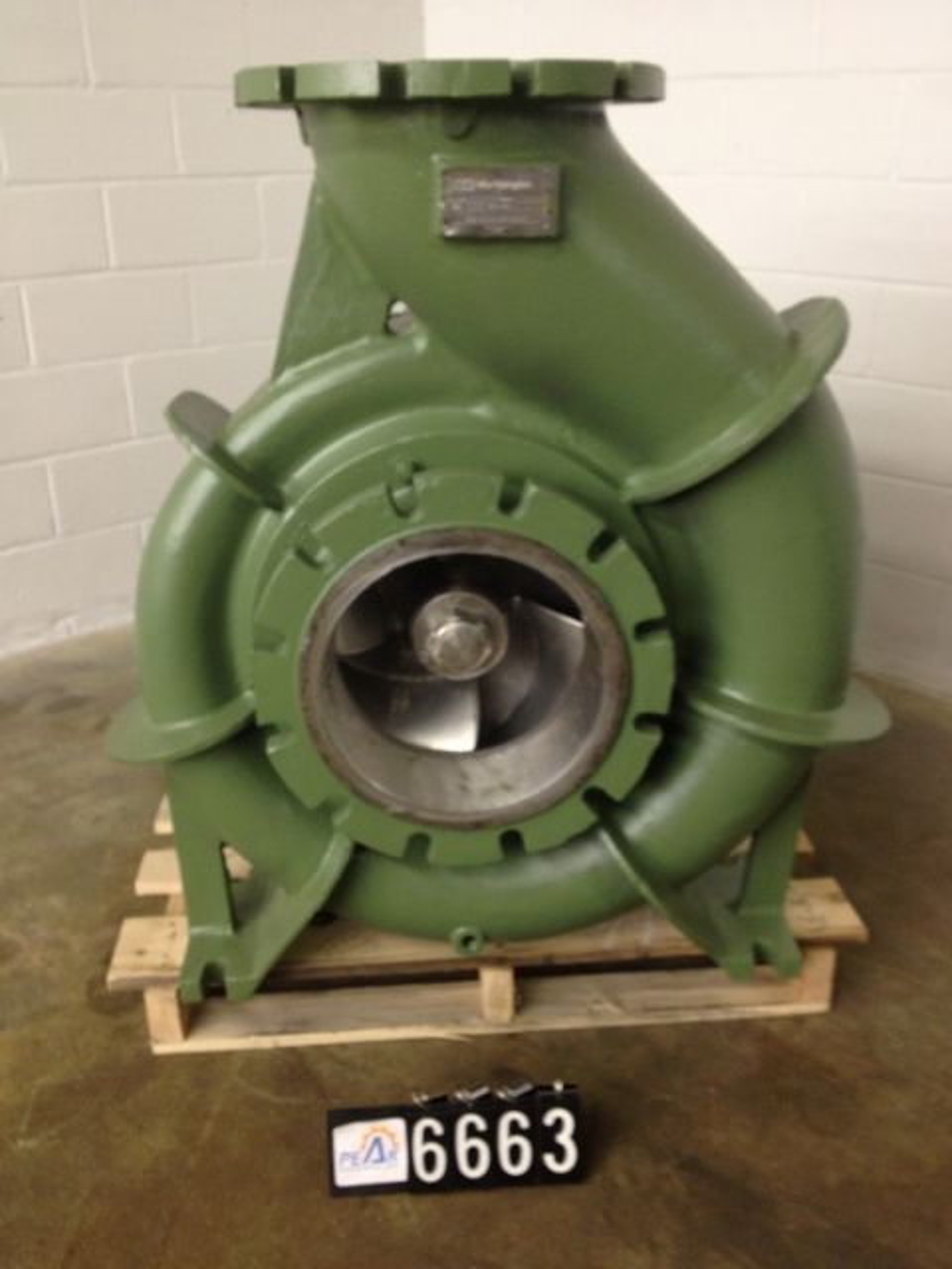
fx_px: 1283
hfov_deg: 40.7
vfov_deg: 52.6
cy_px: 634
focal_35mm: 35
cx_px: 476
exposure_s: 1/20
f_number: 2.4
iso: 125
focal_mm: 4.28
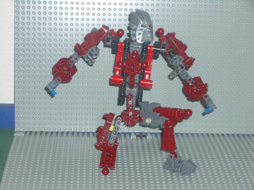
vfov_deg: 14.1
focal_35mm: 105
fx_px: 770
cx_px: 127
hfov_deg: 18.7
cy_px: 95
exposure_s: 1/60
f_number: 4.8
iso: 100
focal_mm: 17.4
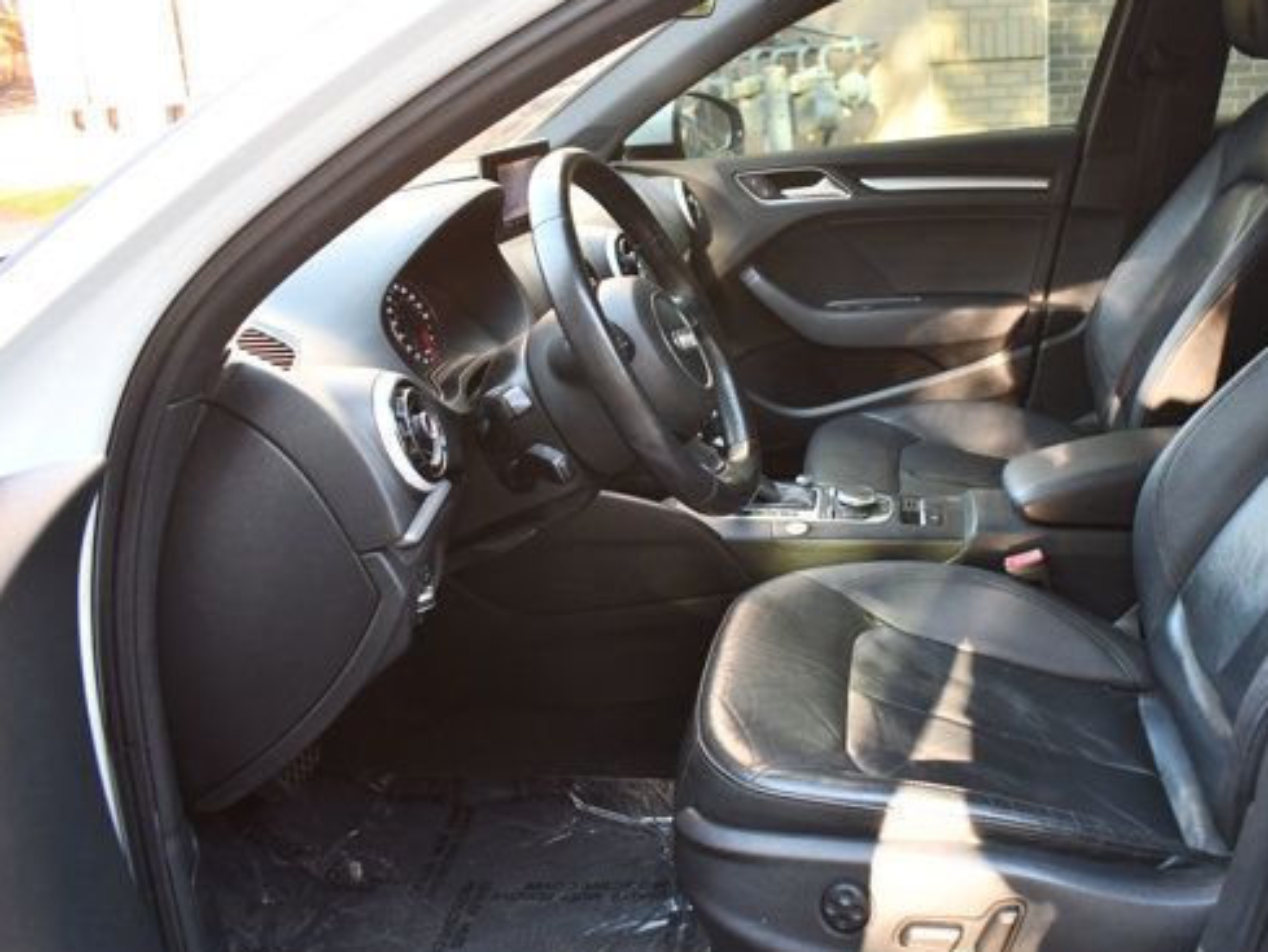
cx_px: 822
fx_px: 1246
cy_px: 422
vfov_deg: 41.7
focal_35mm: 34
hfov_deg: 53.1
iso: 900
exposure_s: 1/125
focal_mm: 18
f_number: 3.5
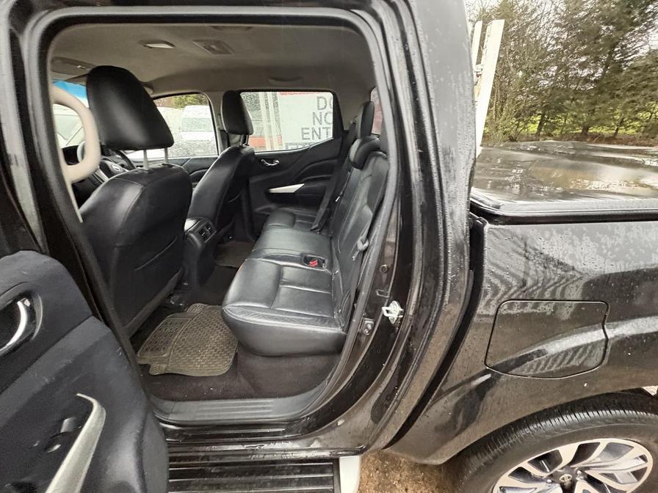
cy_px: 246
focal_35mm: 14
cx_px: 329
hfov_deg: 102.1
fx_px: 266
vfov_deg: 85.7
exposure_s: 1/39
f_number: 2.2
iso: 1000
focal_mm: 2.22
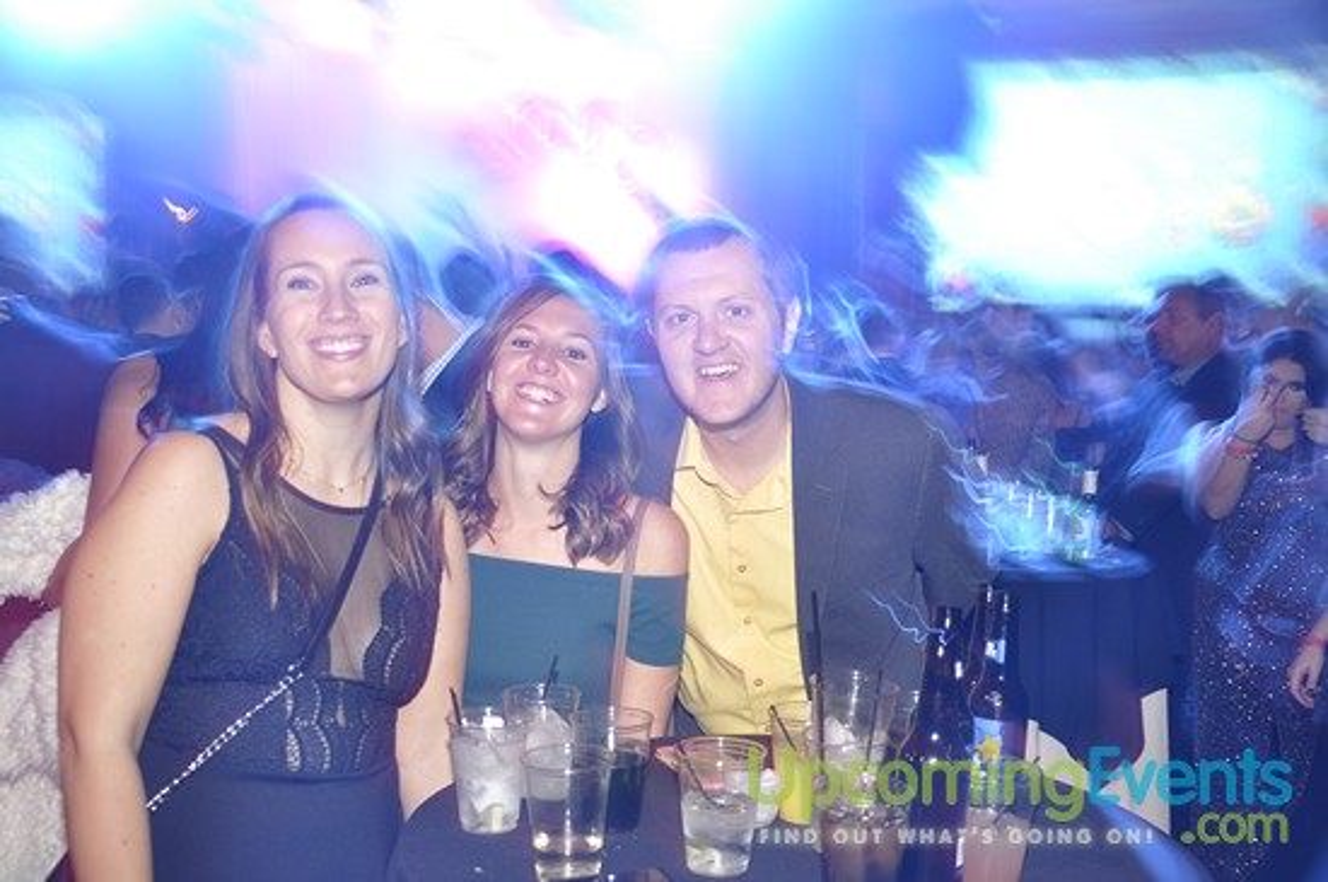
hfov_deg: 51.3
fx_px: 1381
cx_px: 664
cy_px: 441
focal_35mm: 38
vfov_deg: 35.4
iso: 400
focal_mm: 25
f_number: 5
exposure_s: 1/2
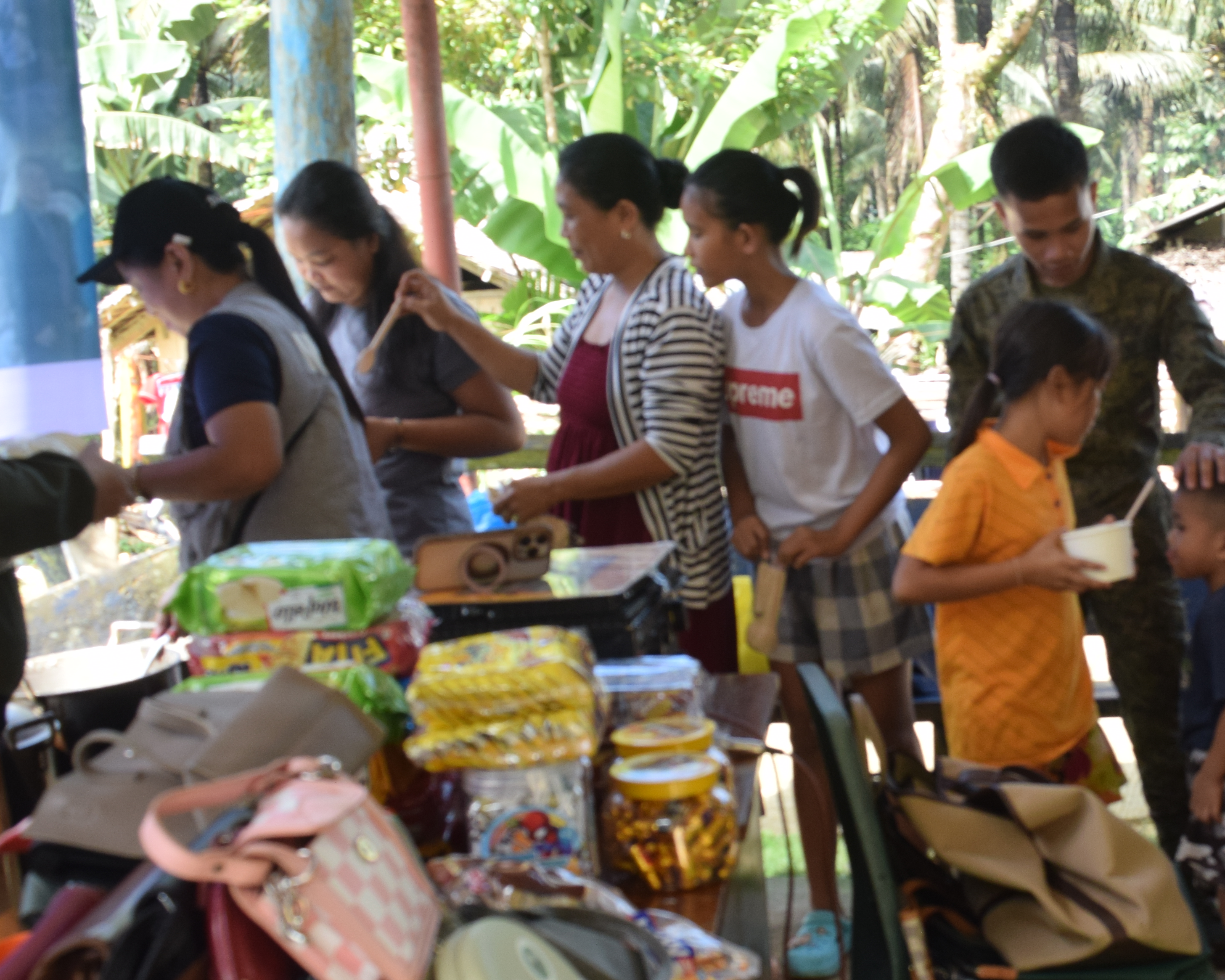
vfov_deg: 26.1
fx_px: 2103
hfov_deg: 31.1
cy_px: 641
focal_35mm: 58
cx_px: 1092
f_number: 6.3
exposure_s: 1/160
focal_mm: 20
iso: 400
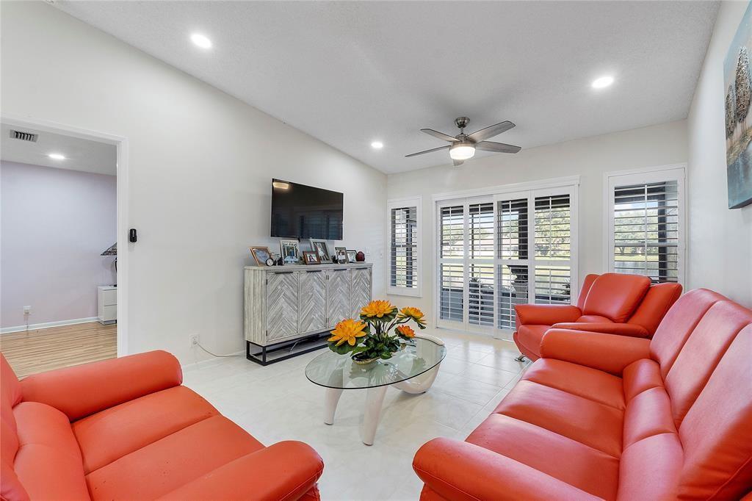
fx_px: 313
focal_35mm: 15
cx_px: 376
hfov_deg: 100.4
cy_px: 250
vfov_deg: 77.3
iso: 160
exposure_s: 1/10
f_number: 11
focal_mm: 10
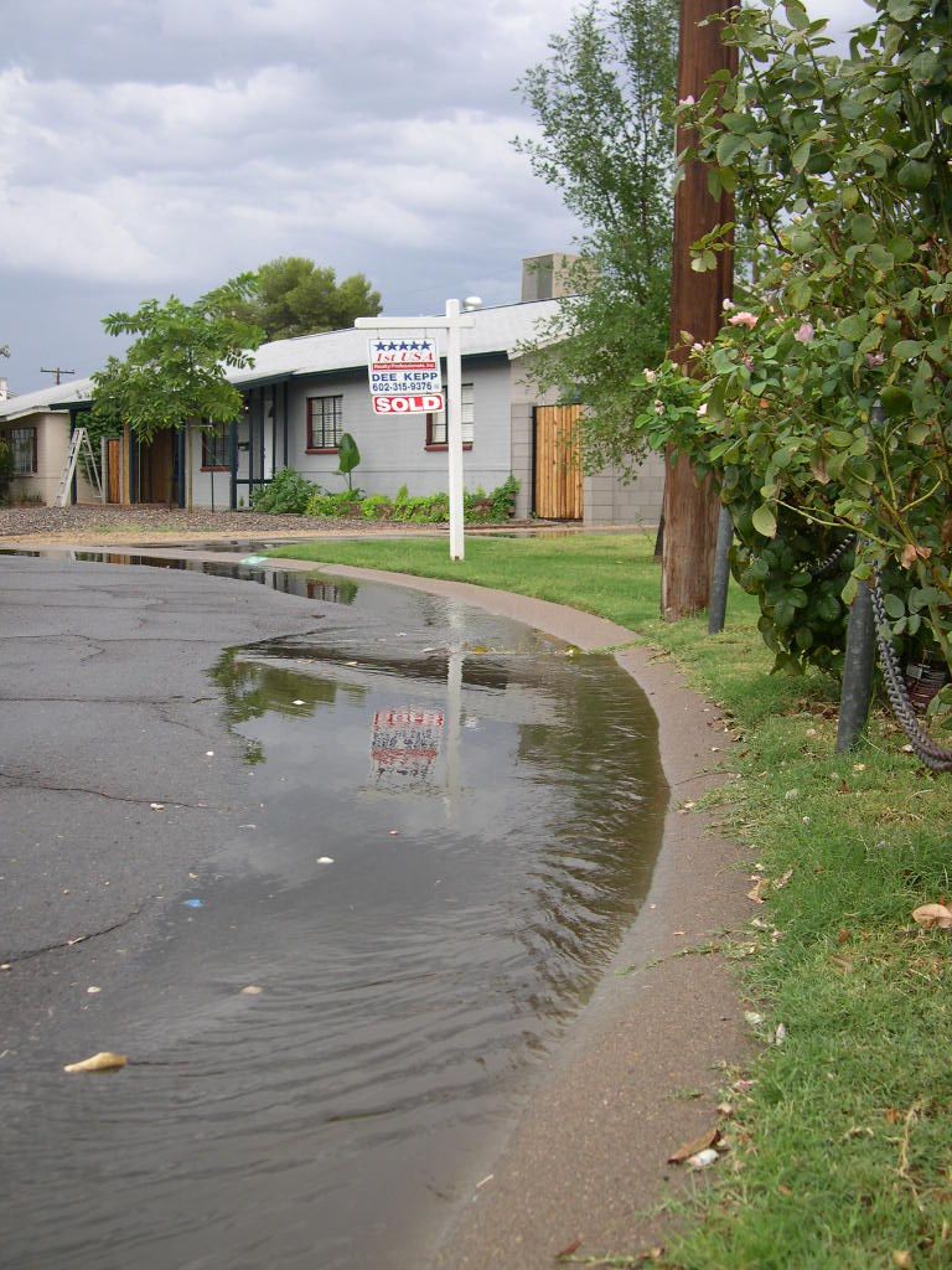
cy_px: 635
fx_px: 1393
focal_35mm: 38
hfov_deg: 37.7
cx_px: 476
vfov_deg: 49.0
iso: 100
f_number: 2.8
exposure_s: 1/155
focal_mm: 8
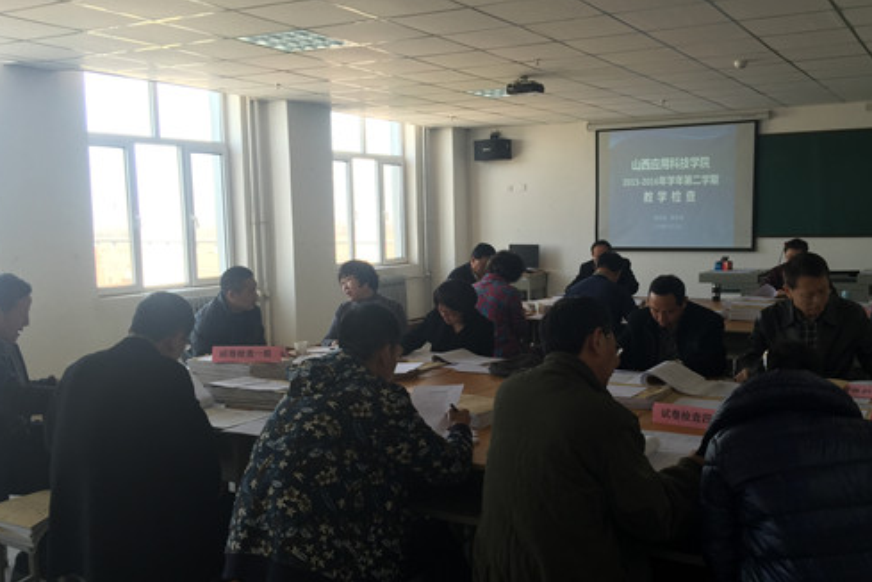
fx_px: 896
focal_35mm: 37
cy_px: 341
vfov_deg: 35.8
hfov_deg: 51.6
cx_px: 510
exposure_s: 1/50
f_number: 2.2
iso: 32
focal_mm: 4.15
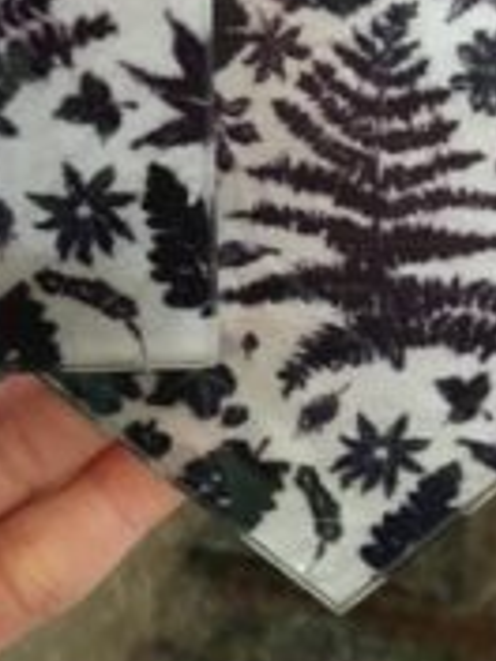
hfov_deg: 17.8
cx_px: 70
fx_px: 1567
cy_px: 92
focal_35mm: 82
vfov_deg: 23.3
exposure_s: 1/20
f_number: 2.2
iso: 200
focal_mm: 4.15
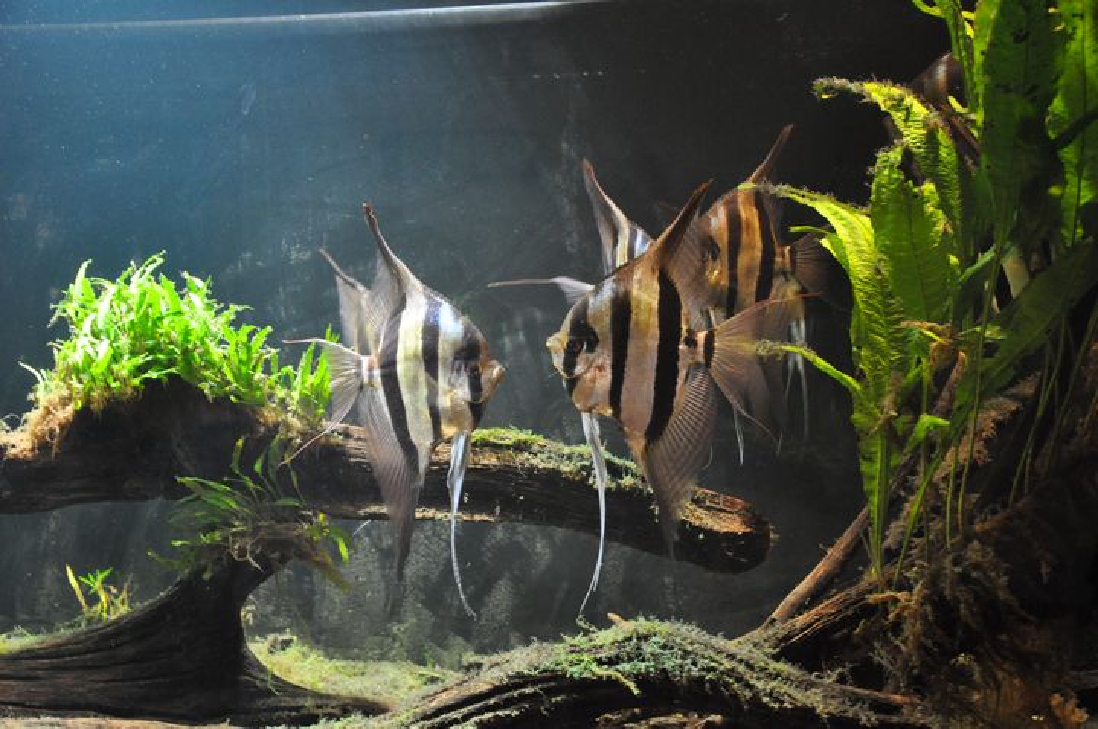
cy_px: 364
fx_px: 2056
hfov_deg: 29.9
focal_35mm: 68
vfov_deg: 20.1
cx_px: 549
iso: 1600
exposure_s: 1/13
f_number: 4.8
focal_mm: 45
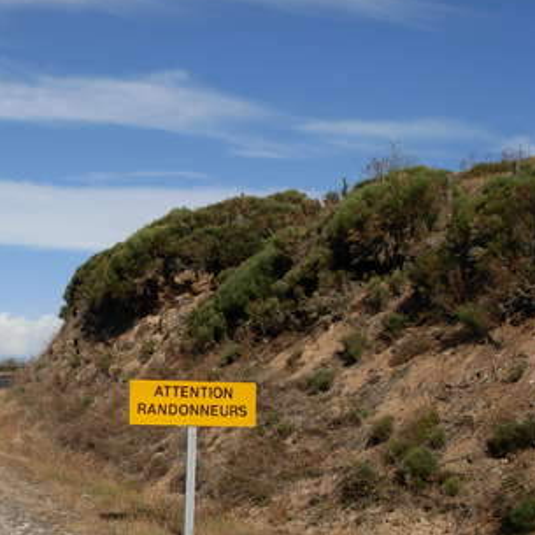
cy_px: 384
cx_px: 18
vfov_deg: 25.9
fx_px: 1154
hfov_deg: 25.0
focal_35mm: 66
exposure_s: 1/836
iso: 79
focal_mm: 6.3
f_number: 4.9
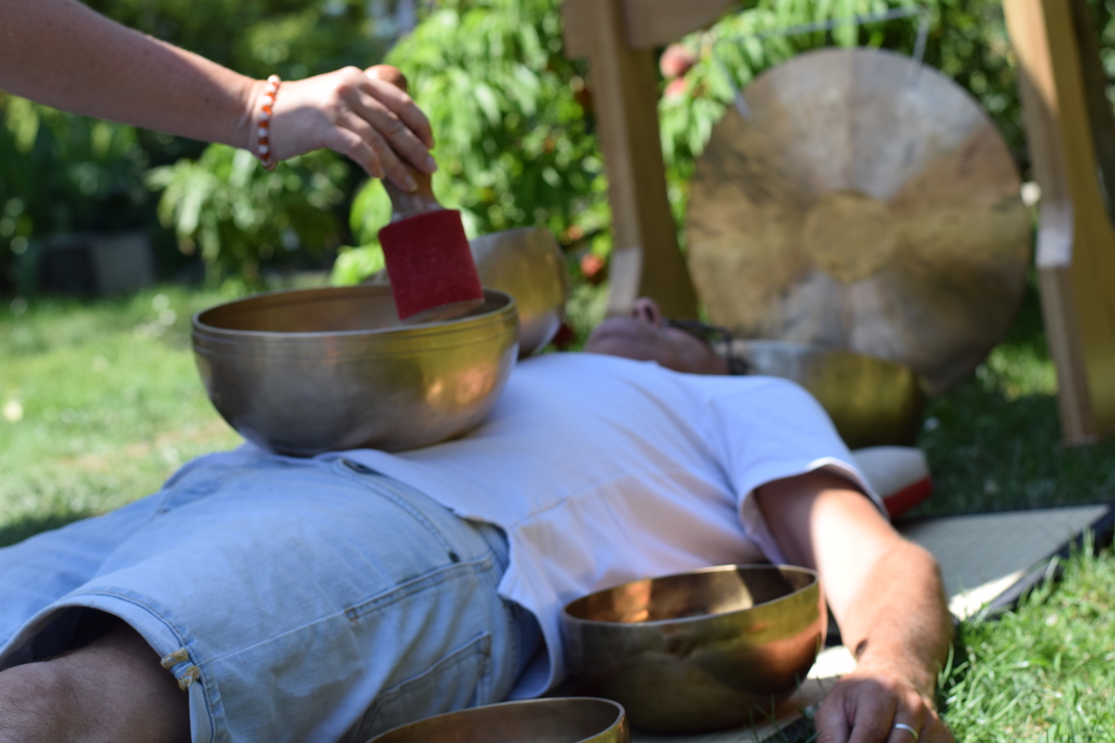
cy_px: 372
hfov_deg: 27.0
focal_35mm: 75
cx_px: 558
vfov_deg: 18.2
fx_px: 2323
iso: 250
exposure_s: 1/800
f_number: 4.5
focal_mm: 50
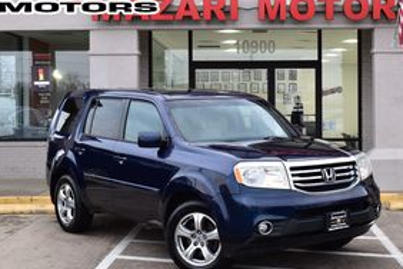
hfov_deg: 32.4
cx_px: 254
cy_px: 116
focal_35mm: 62
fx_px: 691
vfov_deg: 22.0
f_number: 7.1
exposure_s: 1/30
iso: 400
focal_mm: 29
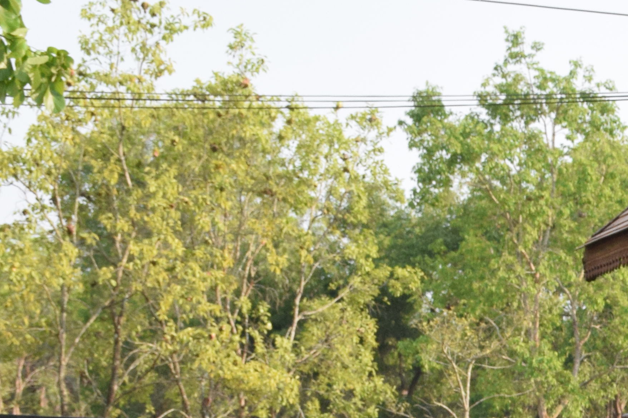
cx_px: 877
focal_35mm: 174
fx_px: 3035
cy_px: 616
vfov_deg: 7.7
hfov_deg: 11.4
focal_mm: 34
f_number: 11
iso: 1000
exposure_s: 1/500
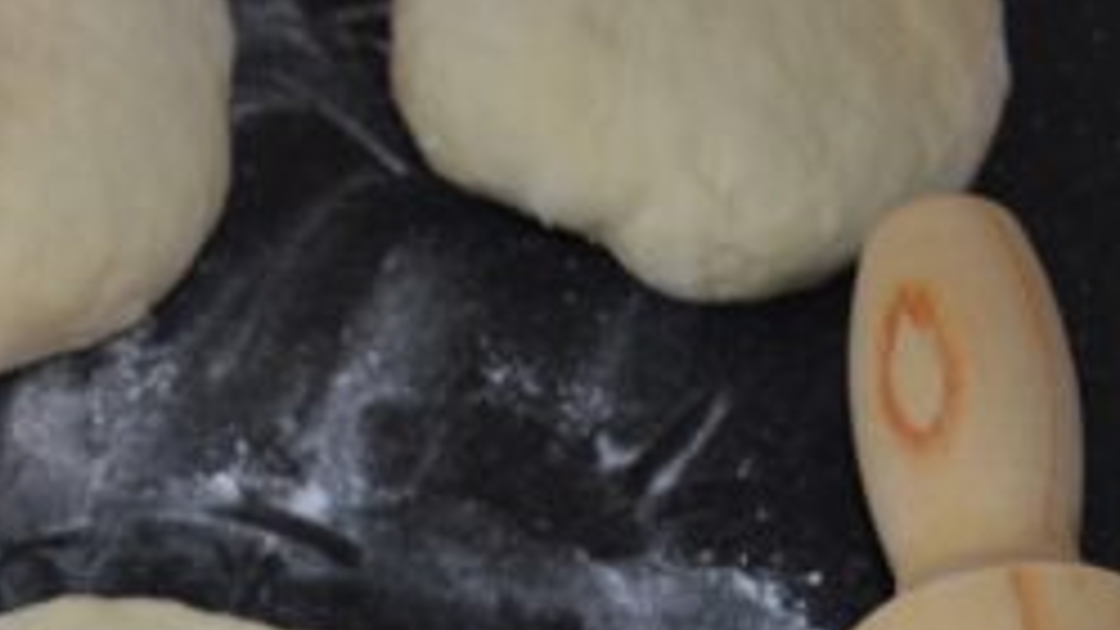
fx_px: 2880
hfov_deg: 21.5
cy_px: 1037
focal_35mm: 97
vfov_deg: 11.8
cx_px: 112
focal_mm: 22
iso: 400
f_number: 4
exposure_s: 1/60
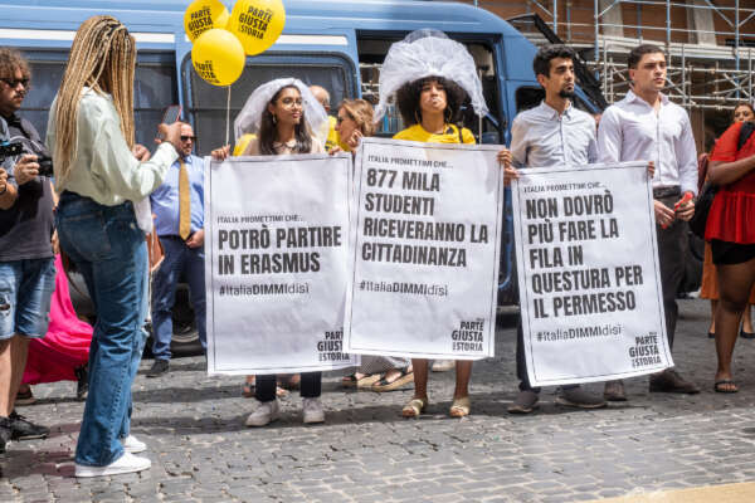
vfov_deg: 24.2
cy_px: 252
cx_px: 378
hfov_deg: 35.6
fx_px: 1174
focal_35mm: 56
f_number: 6.4
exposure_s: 1/850
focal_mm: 37.6
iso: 400
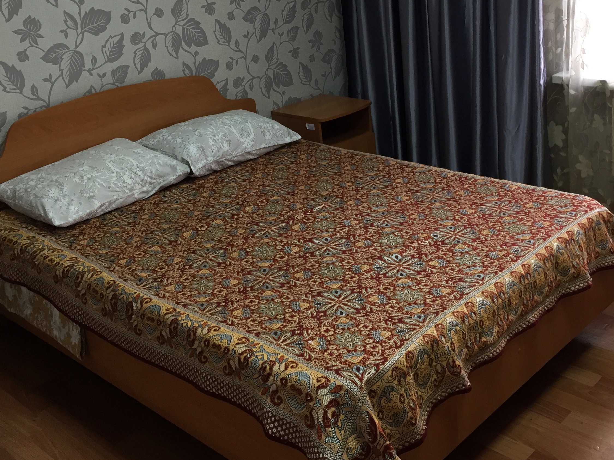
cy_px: 139
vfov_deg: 33.9
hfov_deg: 44.6
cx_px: 362
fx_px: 745
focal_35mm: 42
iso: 100
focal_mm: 4.15
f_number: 2.2
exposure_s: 1/33
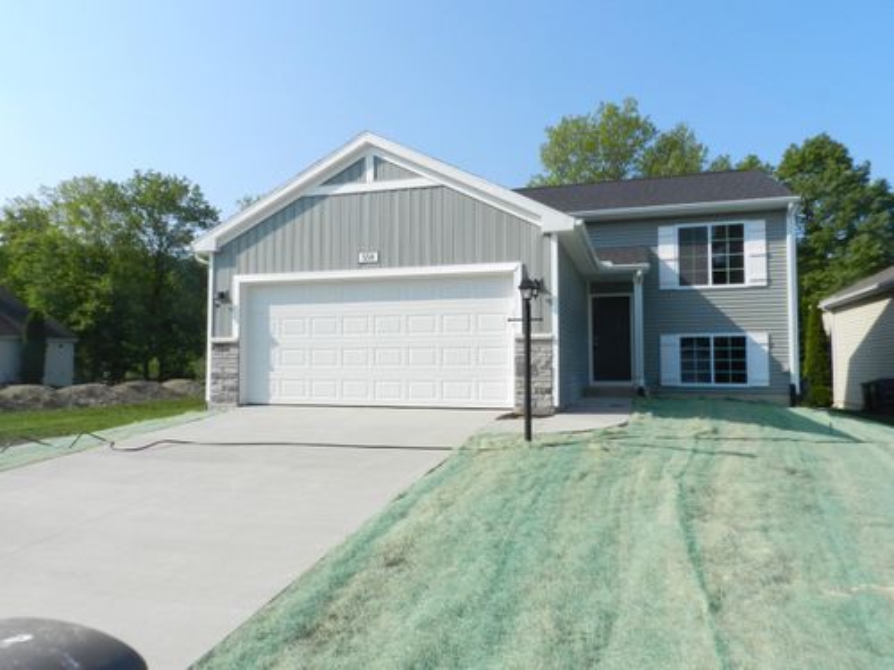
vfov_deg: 58.9
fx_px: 594
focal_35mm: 23
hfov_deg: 73.9
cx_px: 447
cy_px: 335
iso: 160
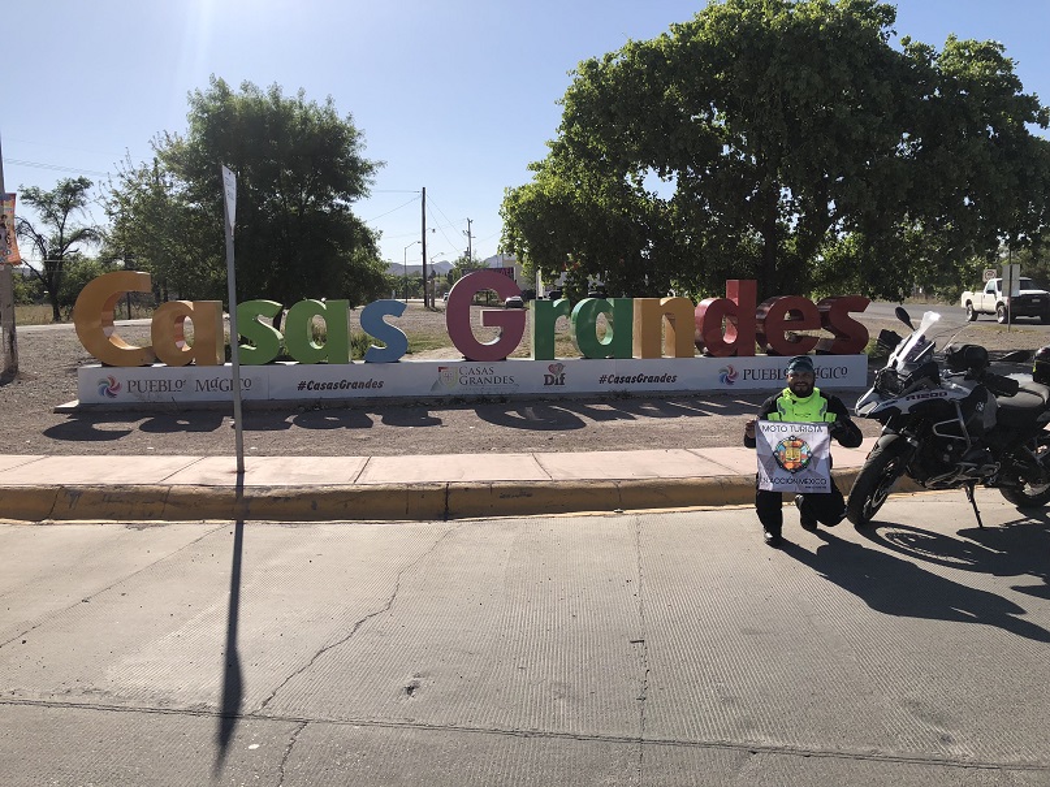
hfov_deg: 63.5
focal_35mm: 28
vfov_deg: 49.7
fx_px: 849
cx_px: 525
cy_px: 394
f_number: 1.8
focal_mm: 3.99
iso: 20
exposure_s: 1/2825
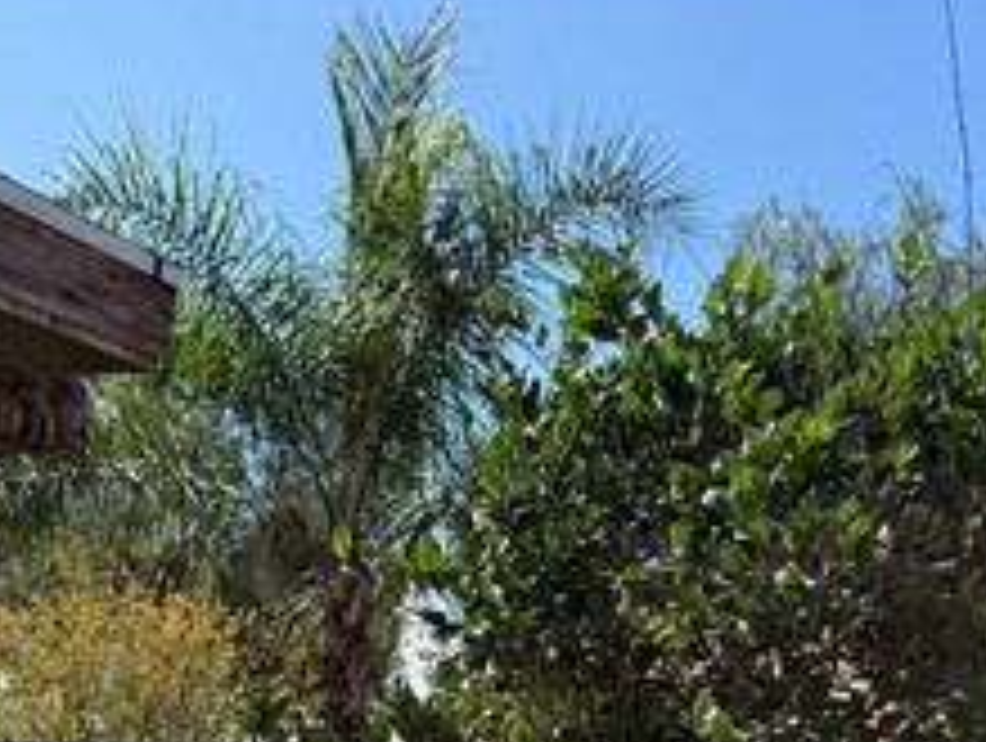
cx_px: 248
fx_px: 1997
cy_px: 1030
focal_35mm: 70
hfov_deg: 27.4
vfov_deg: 19.1
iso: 100
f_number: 1.78
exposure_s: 1/2801
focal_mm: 6.76
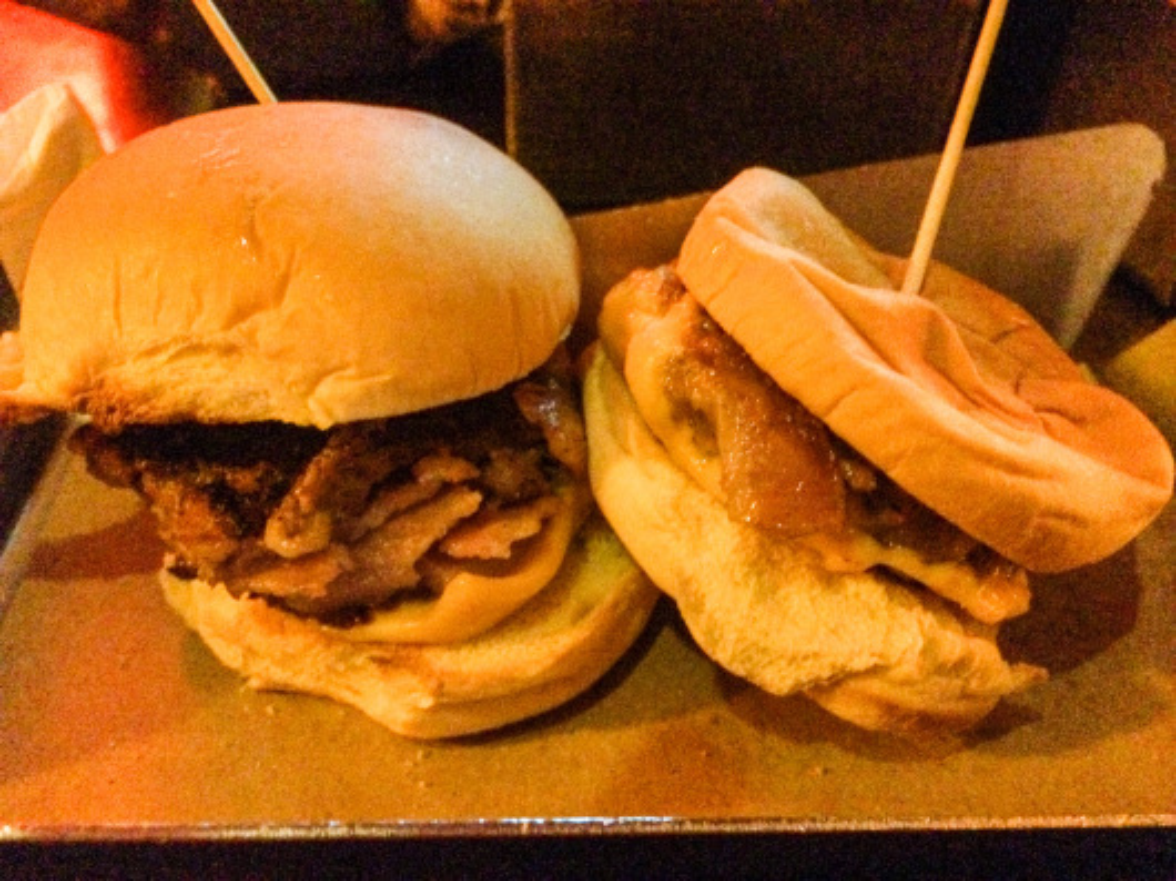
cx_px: 588
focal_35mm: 30
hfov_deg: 60.0
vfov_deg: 46.8
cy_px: 440
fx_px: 1019
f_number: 2.2
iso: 2500
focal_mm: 4.12
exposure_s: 1/15
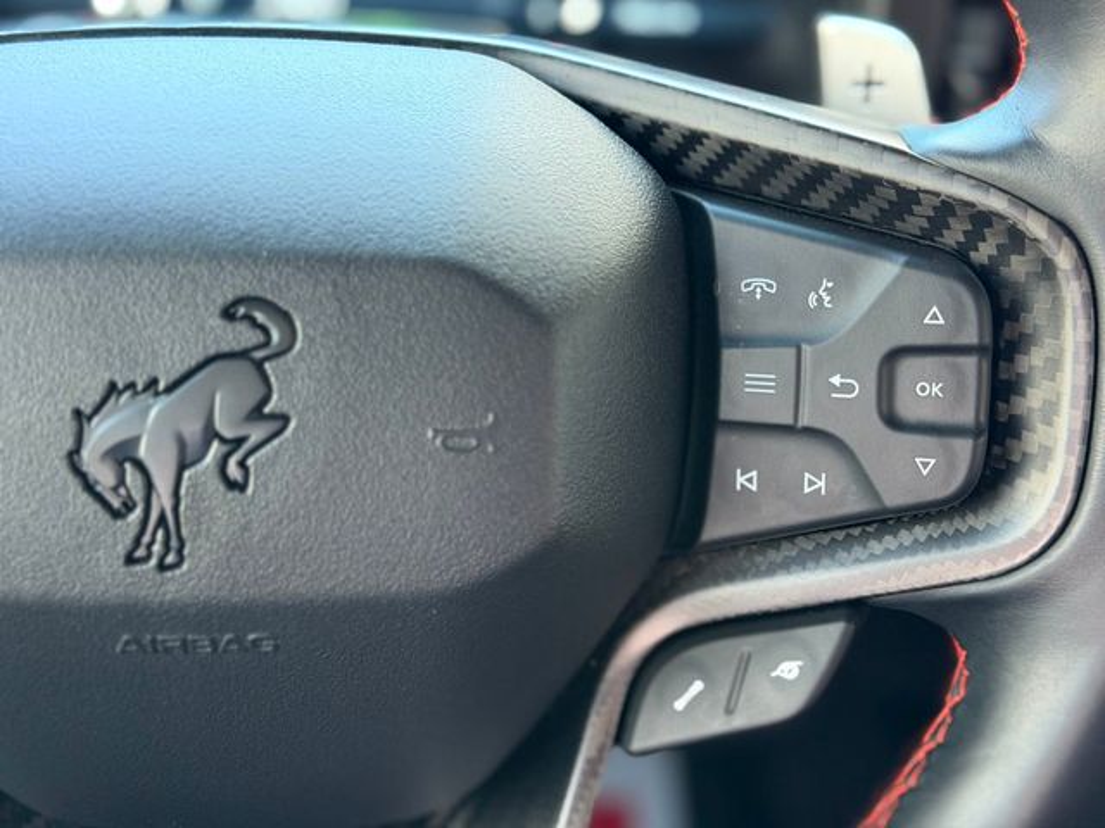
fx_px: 1532
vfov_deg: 30.3
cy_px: 414
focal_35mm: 48
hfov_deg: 39.7
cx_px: 552
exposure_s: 1/60
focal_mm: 6.76
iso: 250
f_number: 1.78
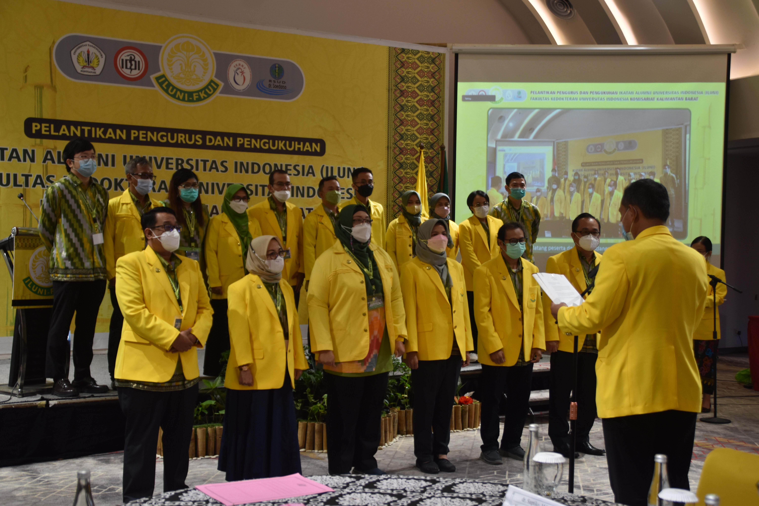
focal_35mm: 48
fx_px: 1012
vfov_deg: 28.1
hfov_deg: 41.1
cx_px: 380
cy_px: 253
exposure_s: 1/50
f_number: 4.2
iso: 320
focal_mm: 32
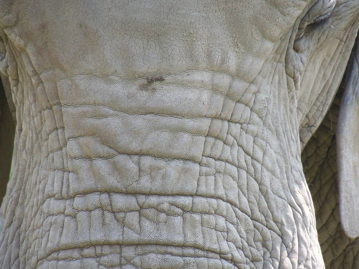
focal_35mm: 386
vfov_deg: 3.9
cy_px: 138
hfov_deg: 5.1
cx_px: 194
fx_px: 4003
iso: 320
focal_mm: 62
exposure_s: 1/500
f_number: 4.8
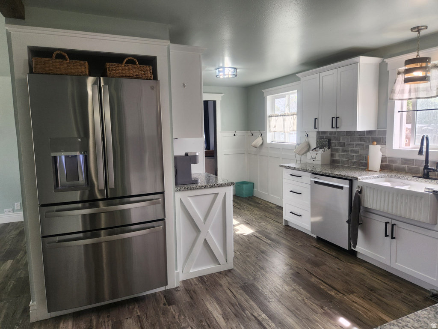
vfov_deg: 58.9
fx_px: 291
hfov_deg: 73.9
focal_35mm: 23
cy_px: 164
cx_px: 219
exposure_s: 1/120
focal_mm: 5.4
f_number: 1.8
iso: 64
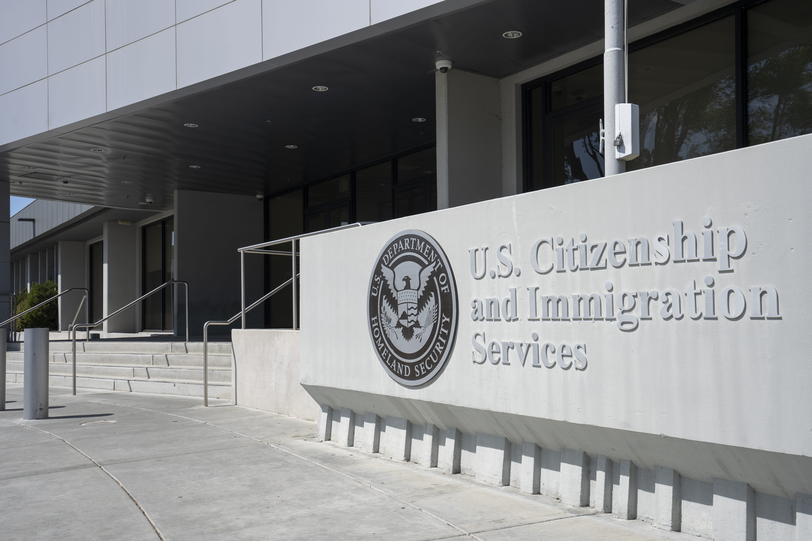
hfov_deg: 55.8
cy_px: 270
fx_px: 767
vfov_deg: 38.9
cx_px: 406
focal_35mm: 34
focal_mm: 34
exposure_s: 1/400
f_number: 8
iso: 100
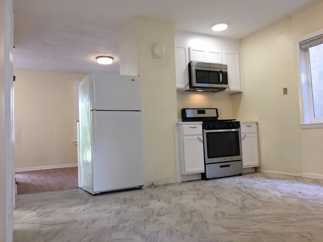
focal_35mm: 29
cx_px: 162
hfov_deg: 61.7
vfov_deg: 48.2
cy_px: 121
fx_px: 271
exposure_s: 1/30
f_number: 2.2
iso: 32
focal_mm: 4.15
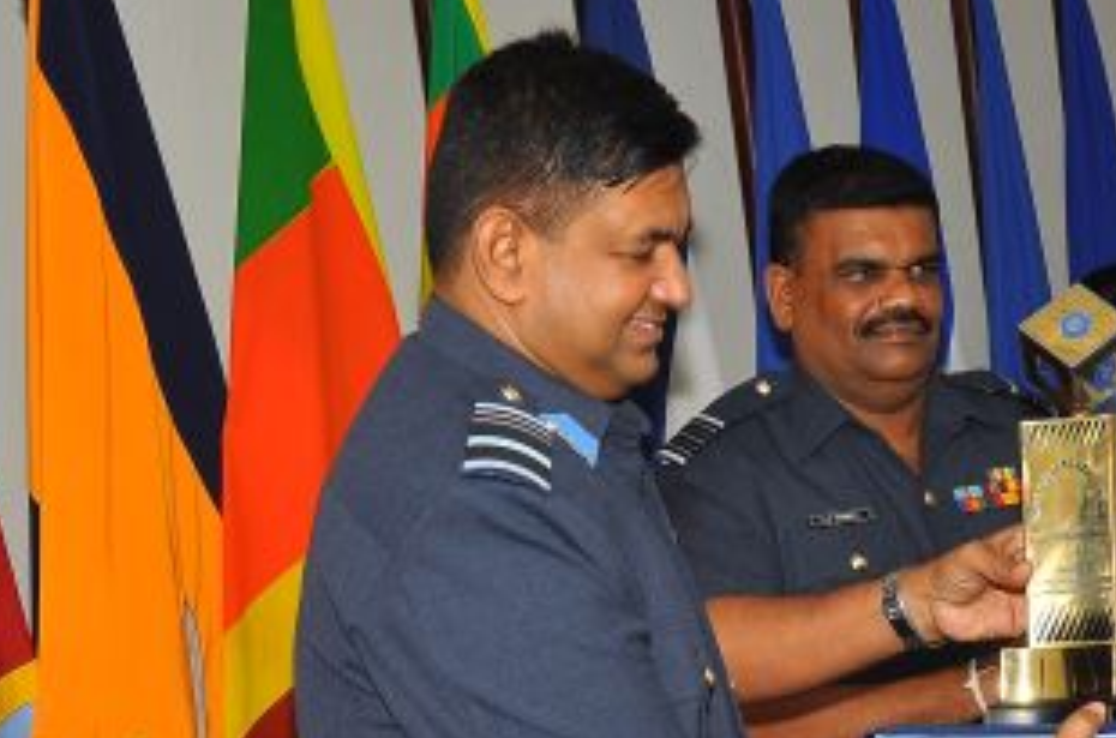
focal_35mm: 93
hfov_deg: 21.6
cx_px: 940
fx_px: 2876
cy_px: 482
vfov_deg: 14.6
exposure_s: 1/60
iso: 250
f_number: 5.6
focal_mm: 32
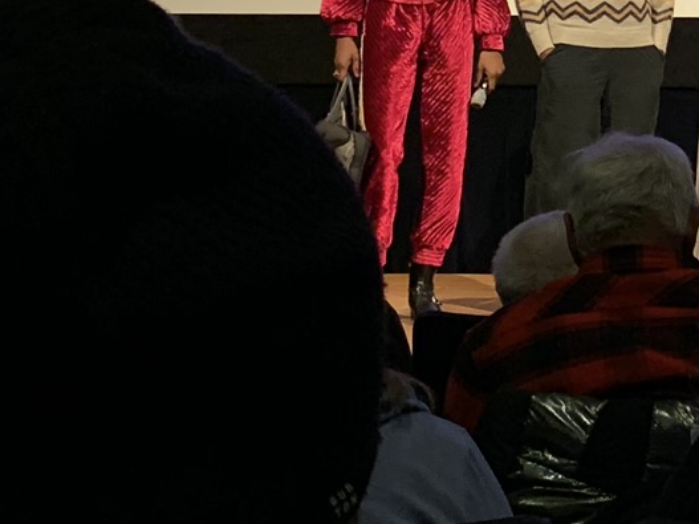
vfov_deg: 14.4
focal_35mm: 101
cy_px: 20
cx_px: 704
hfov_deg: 18.9
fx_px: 2039
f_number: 1.8
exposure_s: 1/41
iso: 320
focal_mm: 4.25
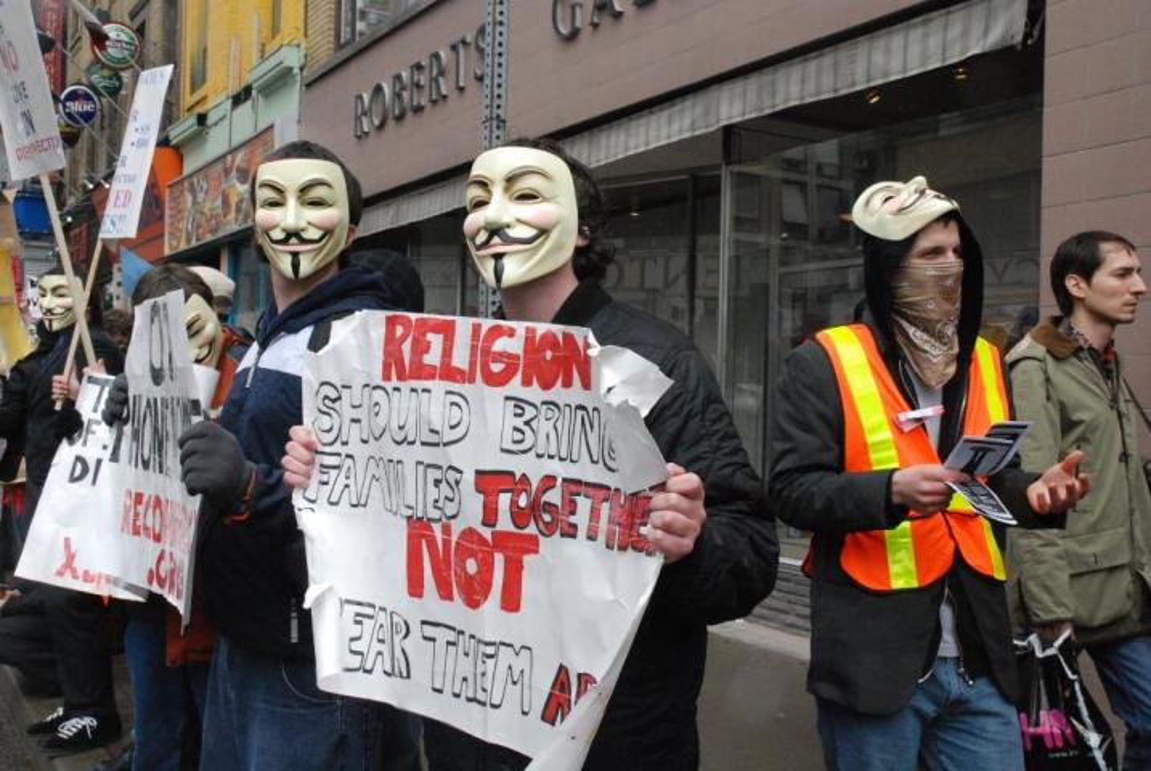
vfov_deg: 33.1
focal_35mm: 40
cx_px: 576
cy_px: 386
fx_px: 1296
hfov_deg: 47.9
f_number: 13
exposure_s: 1/640
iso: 1600
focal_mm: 27
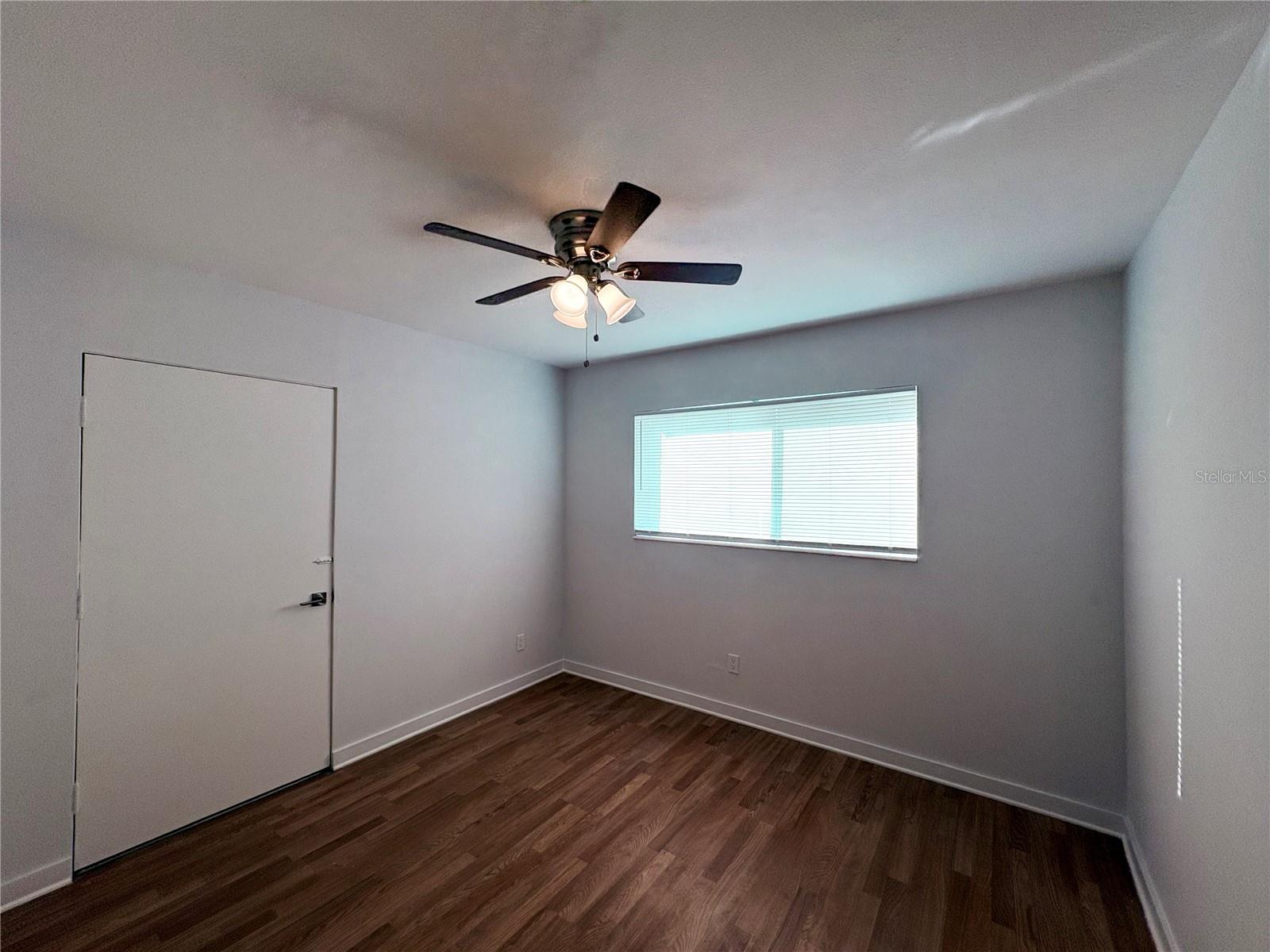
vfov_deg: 85.7
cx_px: 635
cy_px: 476
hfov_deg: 102.1
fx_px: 514
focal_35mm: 14
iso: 50
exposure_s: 1/340
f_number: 2.2
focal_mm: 2.22
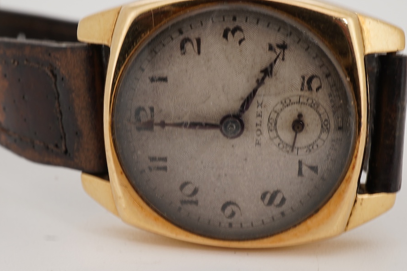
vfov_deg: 17.3
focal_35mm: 79
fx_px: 893
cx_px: 199
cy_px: 145
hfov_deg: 25.7
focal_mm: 30
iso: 160
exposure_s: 1/160
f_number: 22
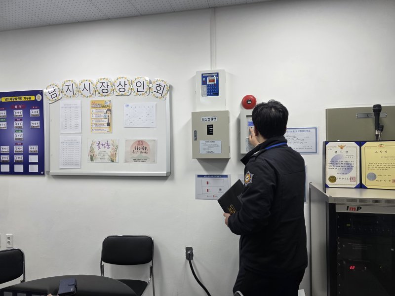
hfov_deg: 73.9
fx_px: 262
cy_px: 148
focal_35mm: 23
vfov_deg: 58.9
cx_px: 198
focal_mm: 6.3
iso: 160
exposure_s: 1/120
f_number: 1.7
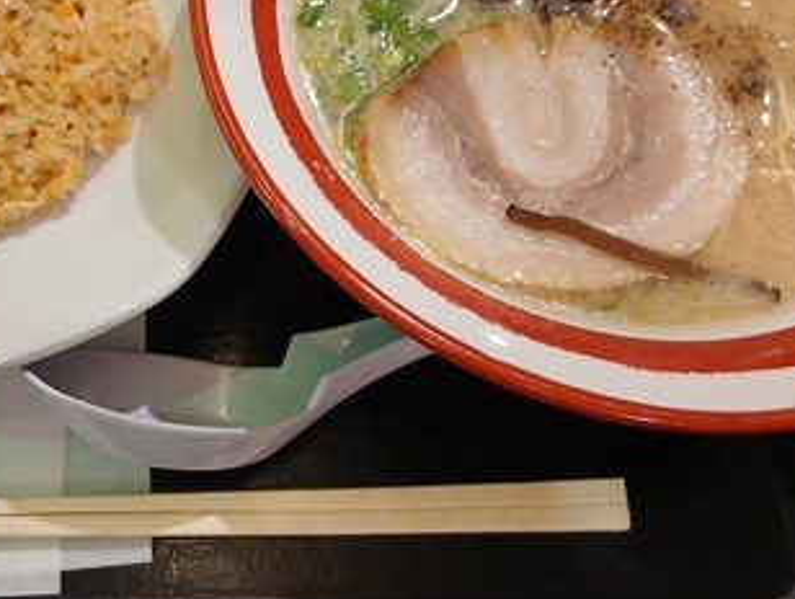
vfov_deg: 33.2
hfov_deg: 43.1
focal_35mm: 43
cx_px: 253
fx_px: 989
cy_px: 177
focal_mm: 3.86
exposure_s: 1/50
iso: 250
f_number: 1.8
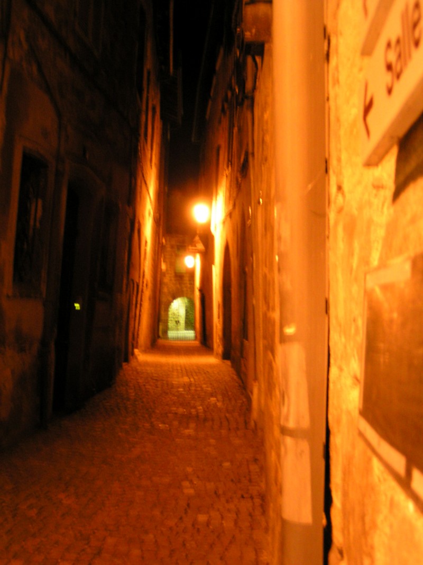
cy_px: 282
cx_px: 212
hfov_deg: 37.7
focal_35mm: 38
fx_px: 619
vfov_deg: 49.0
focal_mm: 5.8
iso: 200
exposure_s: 1
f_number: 2.8
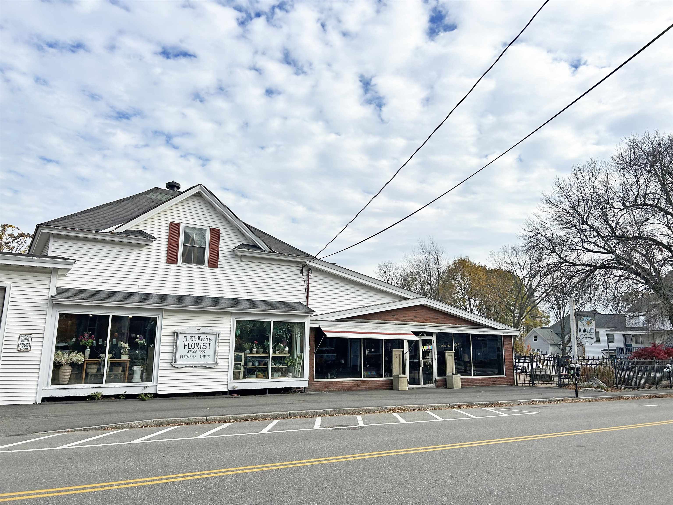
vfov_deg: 53.1
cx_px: 336
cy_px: 252
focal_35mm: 26
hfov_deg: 67.3
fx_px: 505
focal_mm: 5.7
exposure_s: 1/7463
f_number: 1.5
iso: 50
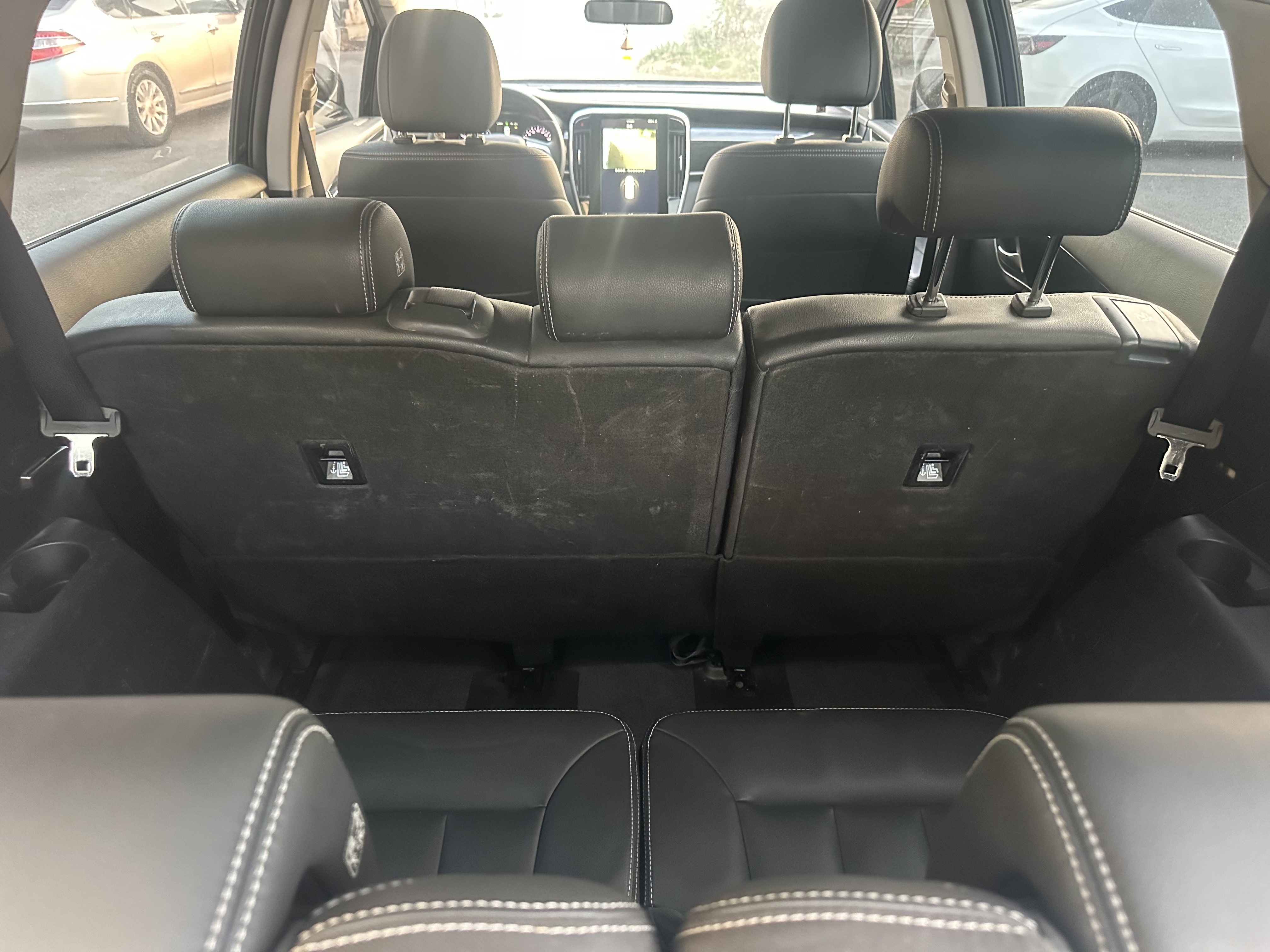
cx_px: 635
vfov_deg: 56.8
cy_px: 476
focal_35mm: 24
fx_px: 881
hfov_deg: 71.6
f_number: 1.78
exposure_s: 1/39
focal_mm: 6.86
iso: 1000
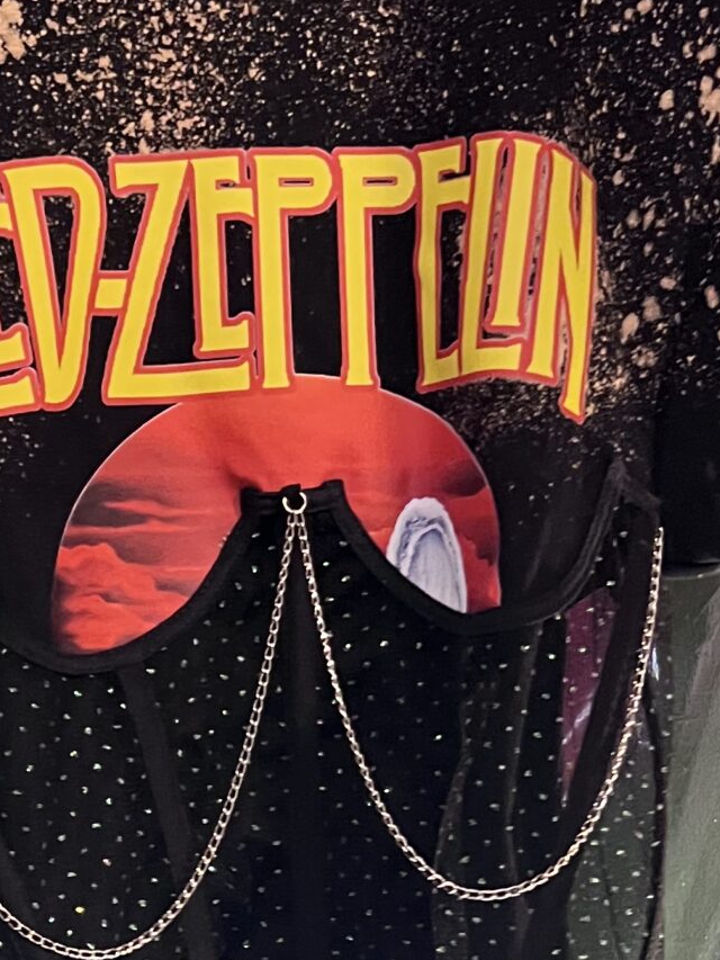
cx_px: 197
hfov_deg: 18.8
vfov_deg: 24.0
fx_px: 2163
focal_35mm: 78
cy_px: 950
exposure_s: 1/60
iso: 400
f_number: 1.5
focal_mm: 5.7
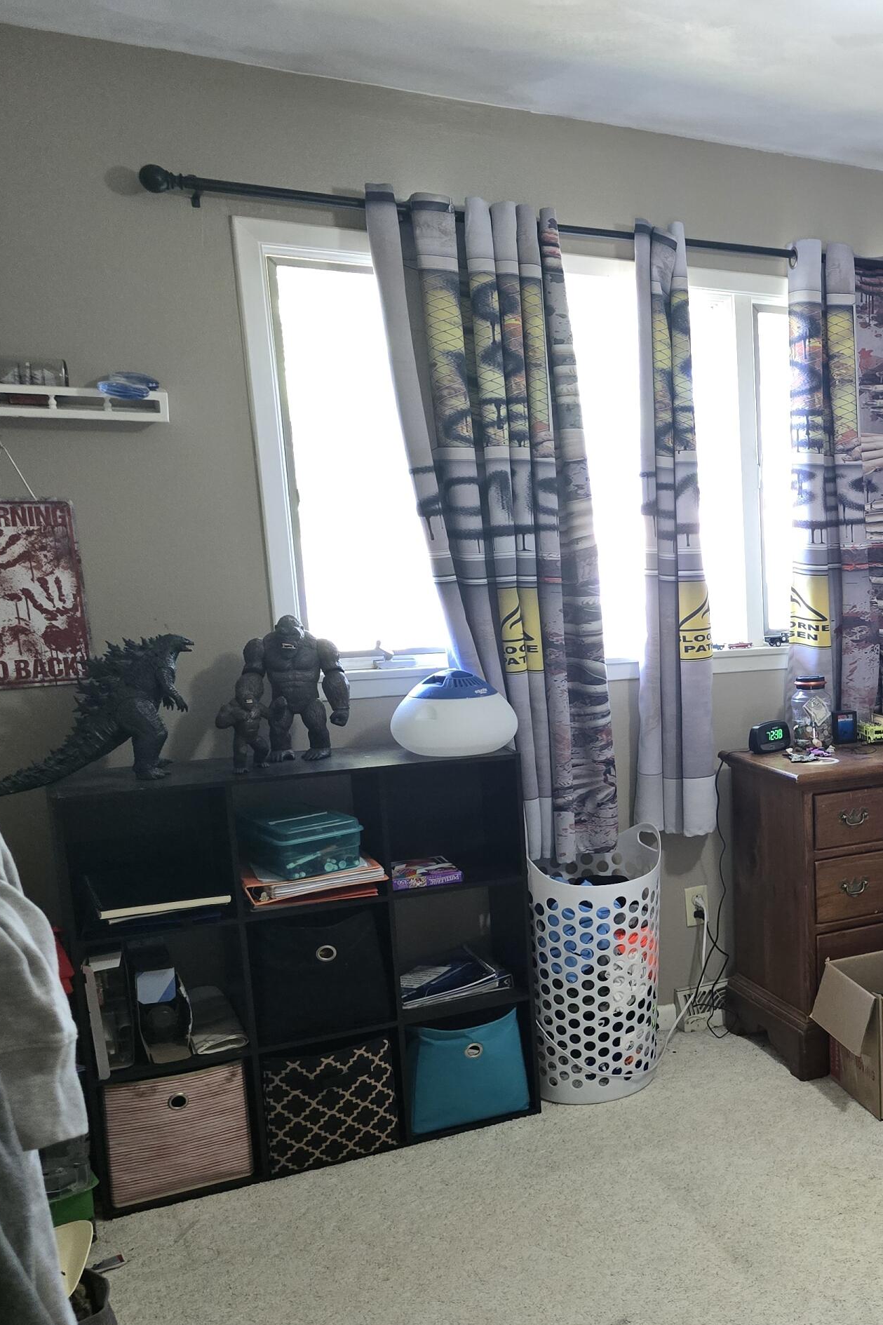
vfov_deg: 50.4
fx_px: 1398
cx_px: 1019
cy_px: 788
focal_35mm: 38
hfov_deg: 30.5
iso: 800
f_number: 1.7
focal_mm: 6.3
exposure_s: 1/120
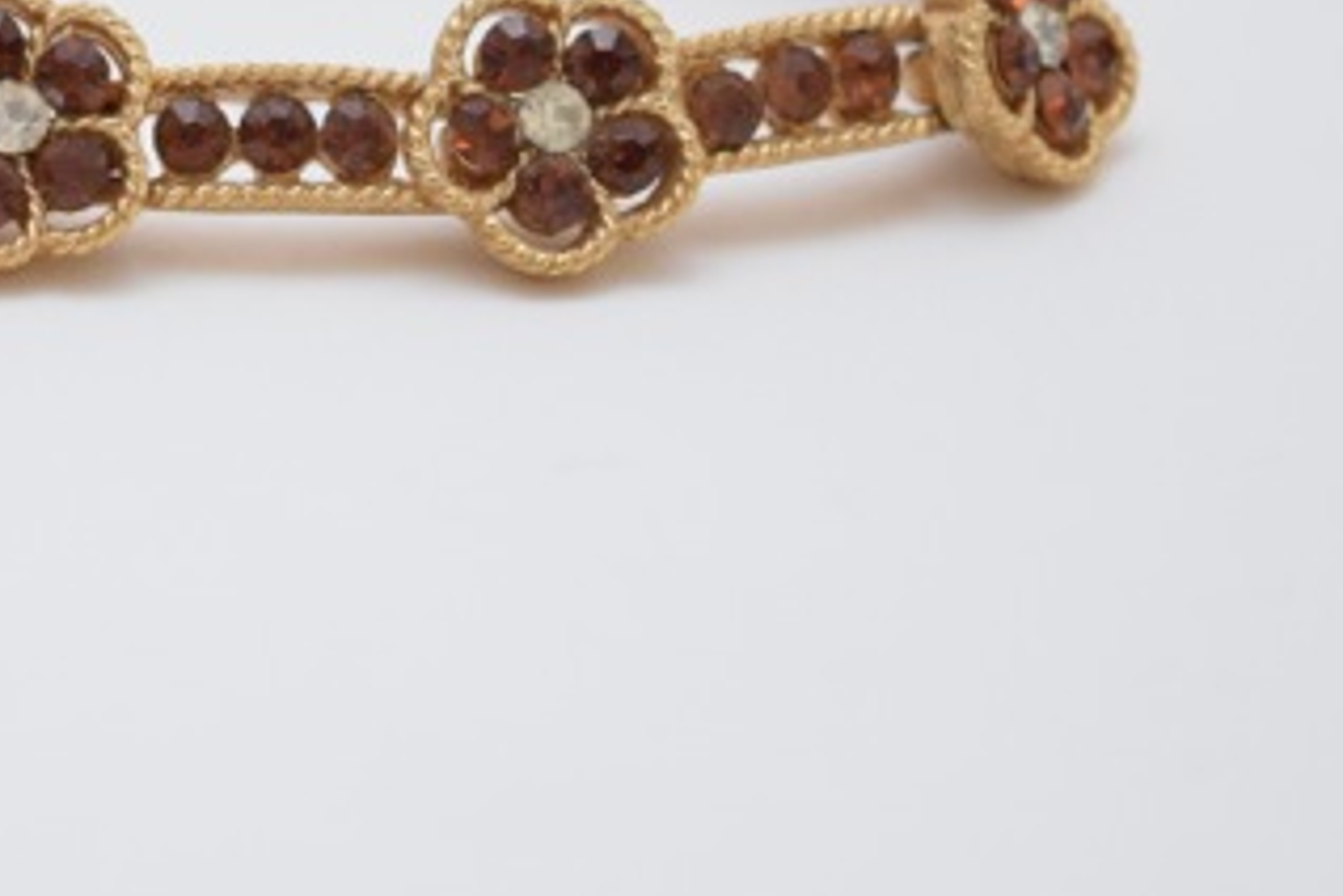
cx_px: 68
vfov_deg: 8.2
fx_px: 6192
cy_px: 104
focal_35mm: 166
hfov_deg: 12.3
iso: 1600
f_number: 5.6
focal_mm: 55
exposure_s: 1/125
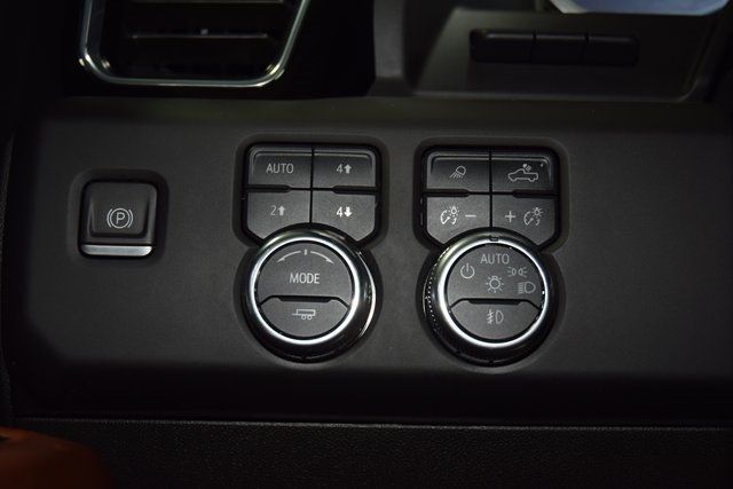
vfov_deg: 26.5
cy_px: 244
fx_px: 1039
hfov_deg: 38.9
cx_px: 366
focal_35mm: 51
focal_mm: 34
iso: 360
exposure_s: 1/8
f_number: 4
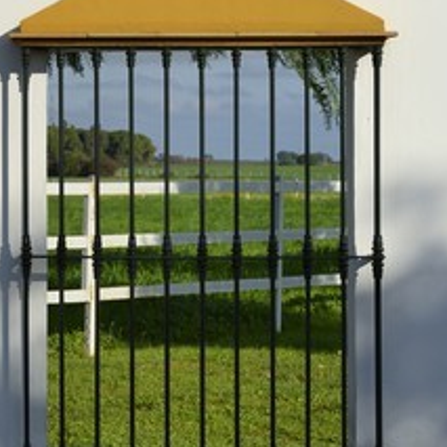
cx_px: 17
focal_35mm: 171
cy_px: 159
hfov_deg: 10.2
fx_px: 2498
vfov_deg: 10.2
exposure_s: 1/250
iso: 200
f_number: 14
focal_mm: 102
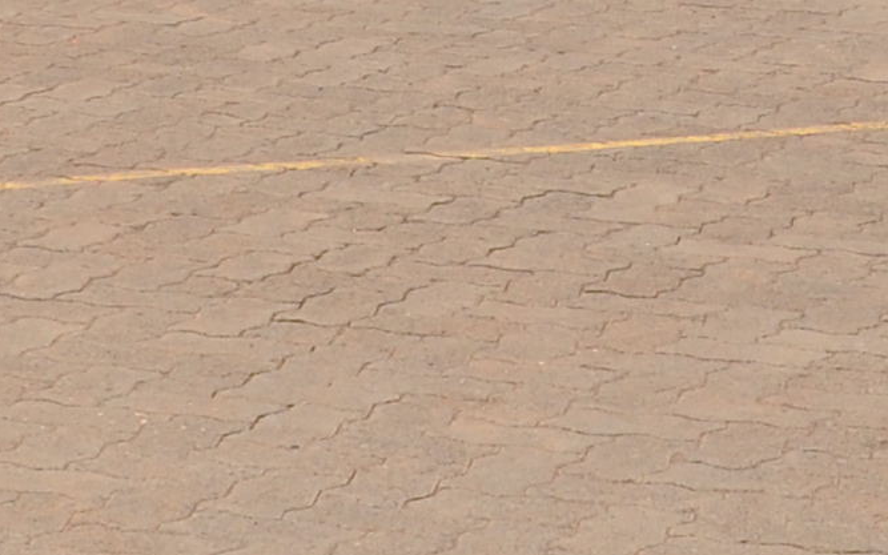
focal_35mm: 216
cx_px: 868
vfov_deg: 5.9
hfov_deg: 9.6
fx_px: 5228
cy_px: -628
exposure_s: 1/400
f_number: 10
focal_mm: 22
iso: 200
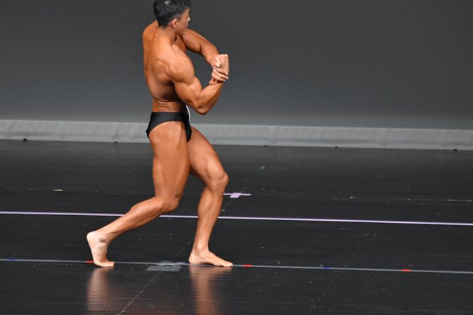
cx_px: 218
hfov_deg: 5.2
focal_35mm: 397
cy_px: 137
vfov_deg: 3.5
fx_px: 5213
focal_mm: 230
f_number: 5.6
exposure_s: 1/400
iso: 4000
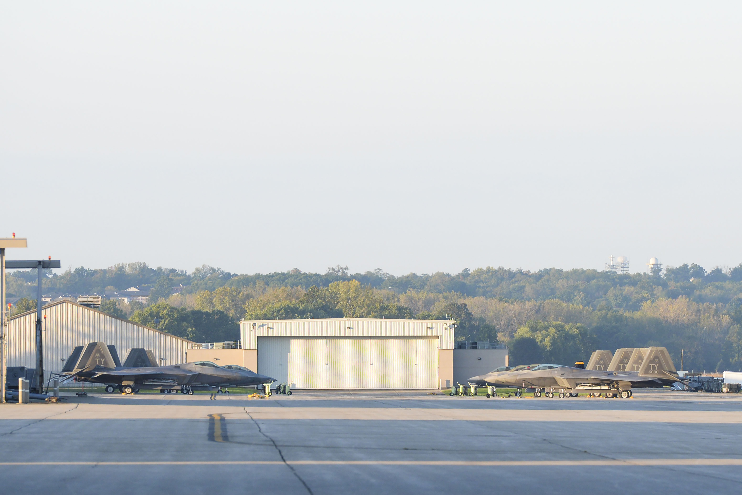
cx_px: 371
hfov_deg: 10.3
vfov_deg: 6.9
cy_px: 248
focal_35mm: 200
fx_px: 4124
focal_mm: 200
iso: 640
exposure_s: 1/800
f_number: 5.6
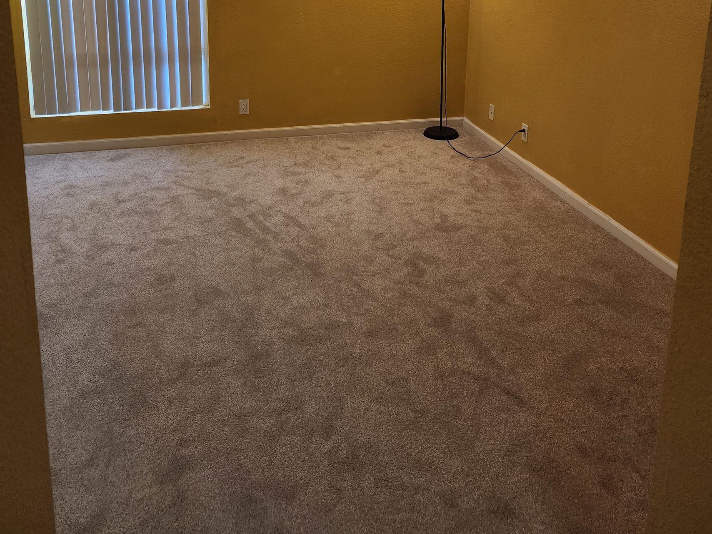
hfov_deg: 58.3
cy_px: 61
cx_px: 357
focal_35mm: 31
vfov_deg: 42.0
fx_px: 638
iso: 125
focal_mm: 6.4
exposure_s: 1/120
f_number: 1.8
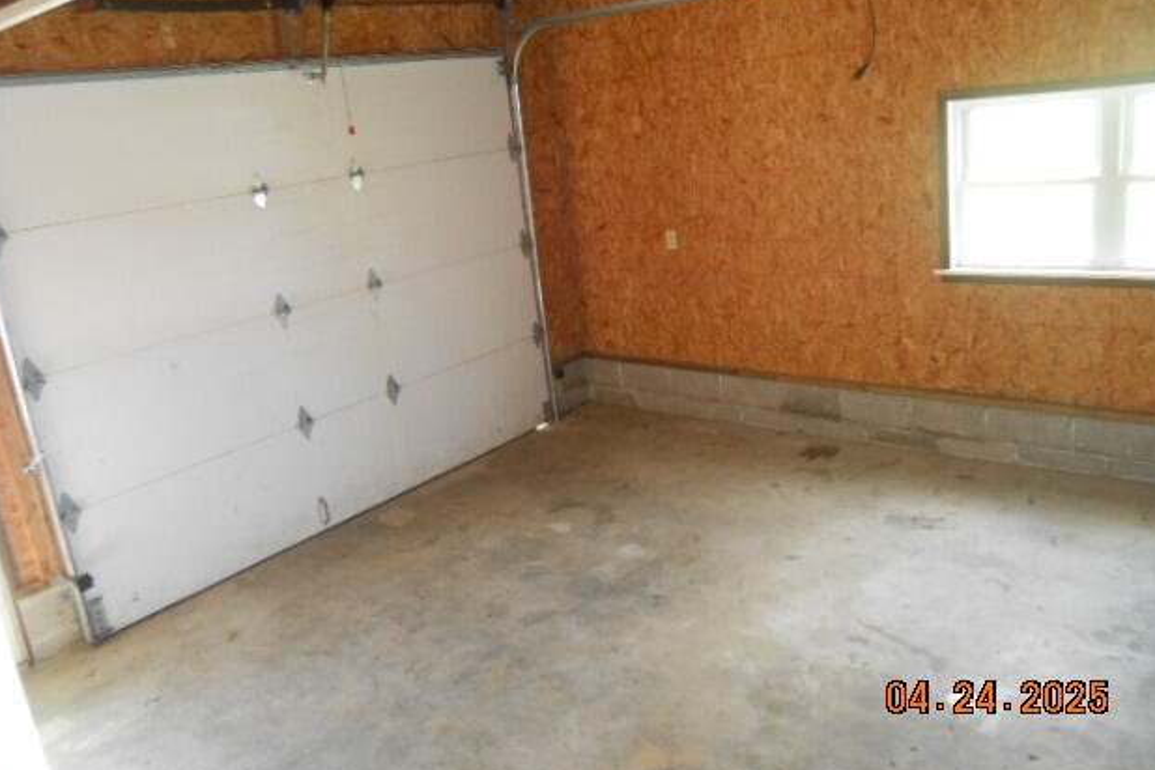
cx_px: 581
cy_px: 346
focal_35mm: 28
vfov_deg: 46.3
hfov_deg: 65.5
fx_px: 898
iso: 500
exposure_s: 1/25
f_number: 3.5
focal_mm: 4.6
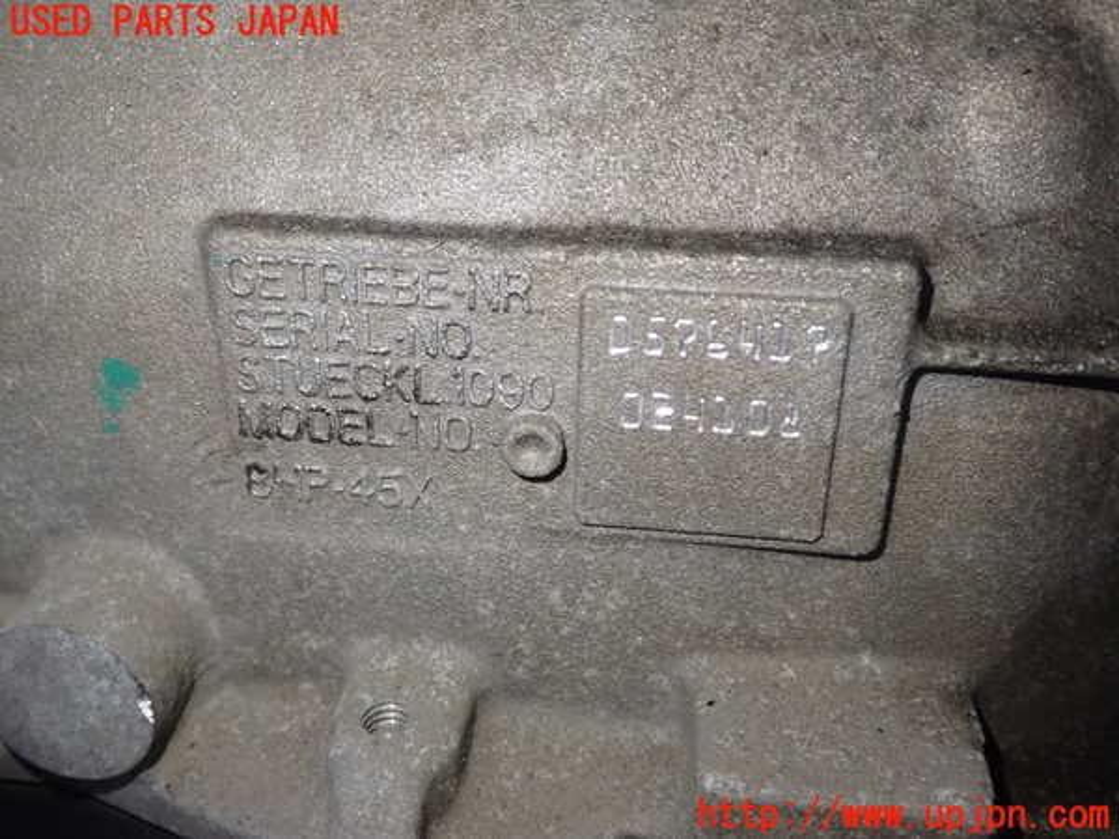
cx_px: 560
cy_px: 420
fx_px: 1164
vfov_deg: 39.7
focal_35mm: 36
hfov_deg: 51.4
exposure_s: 1/40
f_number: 2.5
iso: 200
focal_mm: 6.37
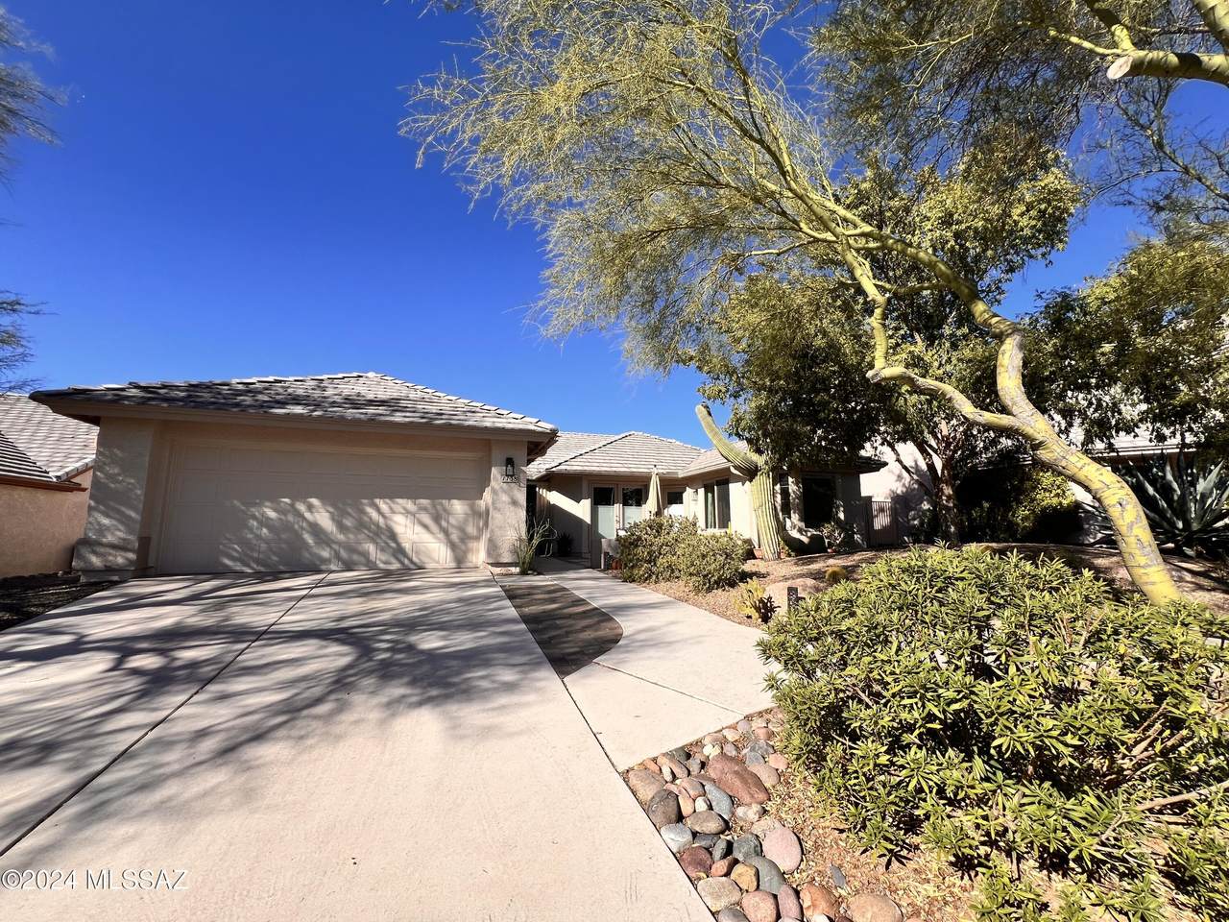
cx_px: 614
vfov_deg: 89.9
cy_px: 461
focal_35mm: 13
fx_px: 462
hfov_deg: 106.2
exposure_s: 1/1647
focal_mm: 1.57
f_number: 1.8
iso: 32
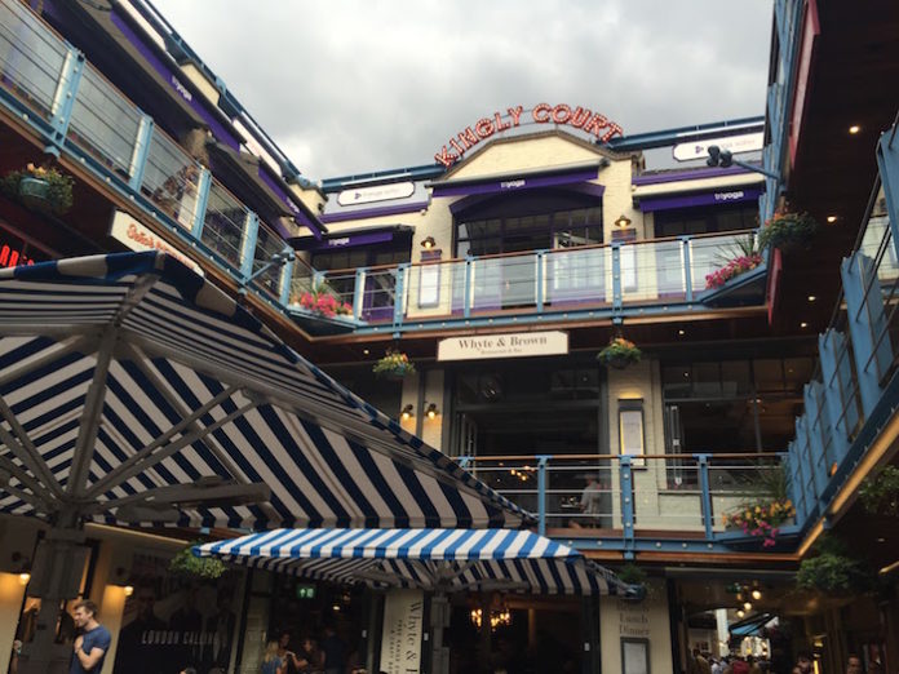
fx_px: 753
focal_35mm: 29
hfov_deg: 61.7
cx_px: 450
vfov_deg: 48.2
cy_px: 337
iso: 32
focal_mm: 4.15
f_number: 2.2
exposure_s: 1/159
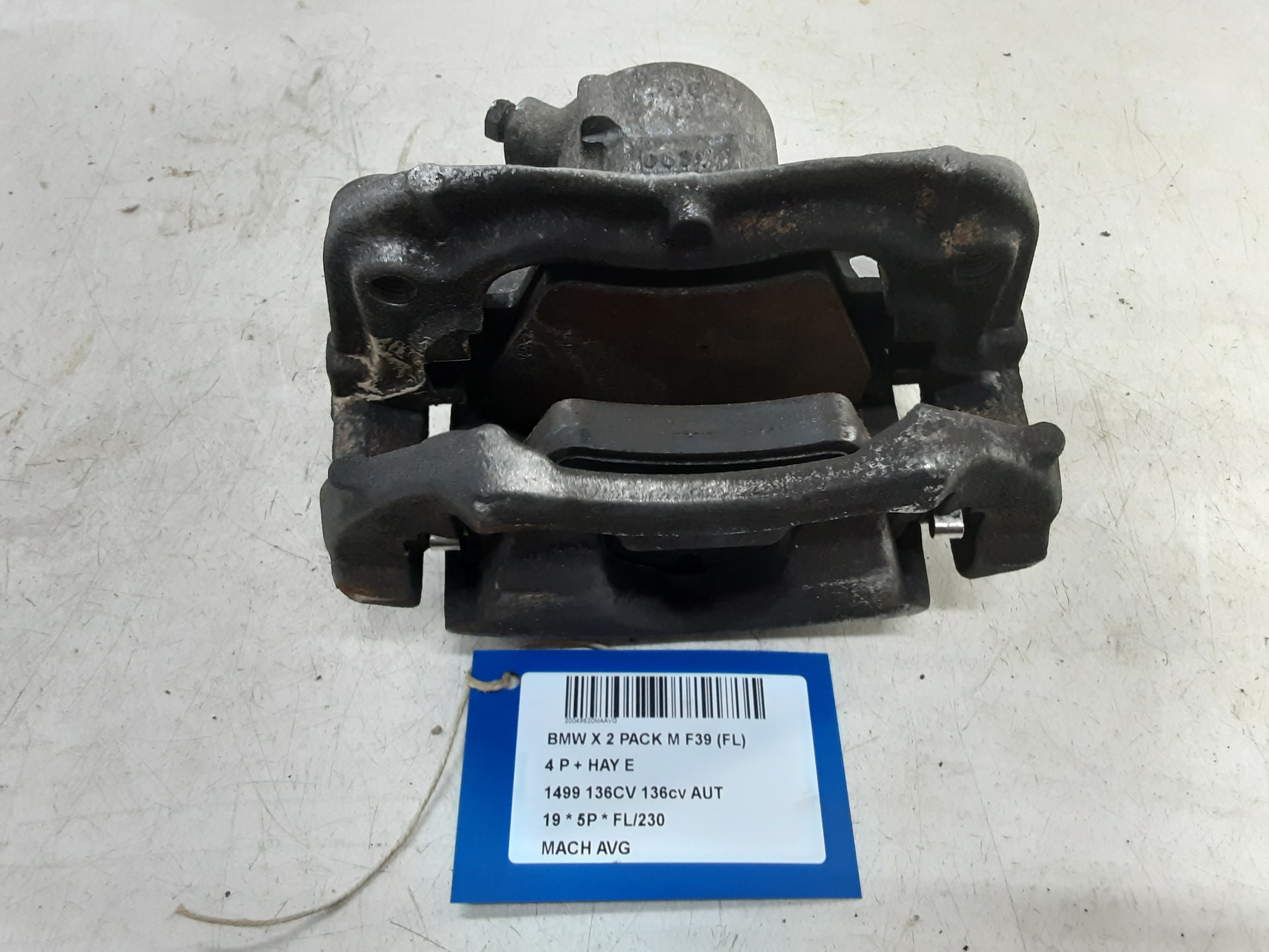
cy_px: 476
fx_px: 990
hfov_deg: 65.3
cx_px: 634
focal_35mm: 27
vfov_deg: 51.4
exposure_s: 1/50
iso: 160
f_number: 1.9
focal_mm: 2.91
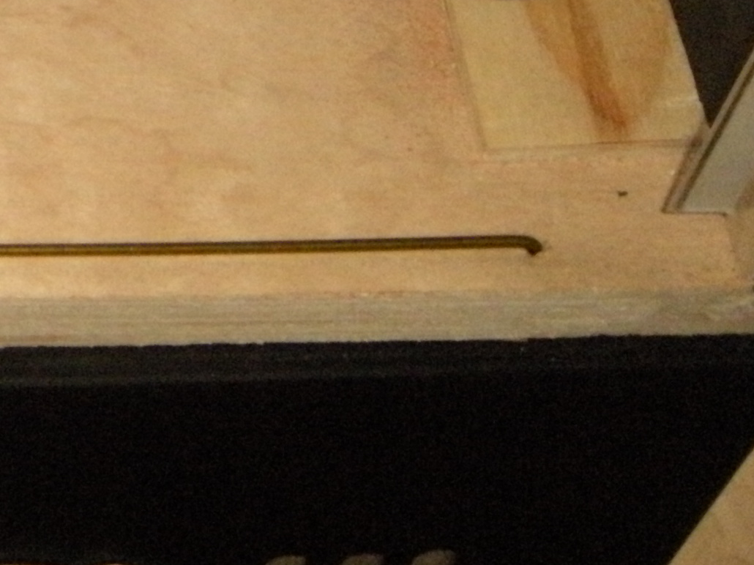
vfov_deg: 11.2
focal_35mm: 124
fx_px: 2700
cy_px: -397
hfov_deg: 14.5
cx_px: -480
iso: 400
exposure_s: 1/60
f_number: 3.8
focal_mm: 5.9
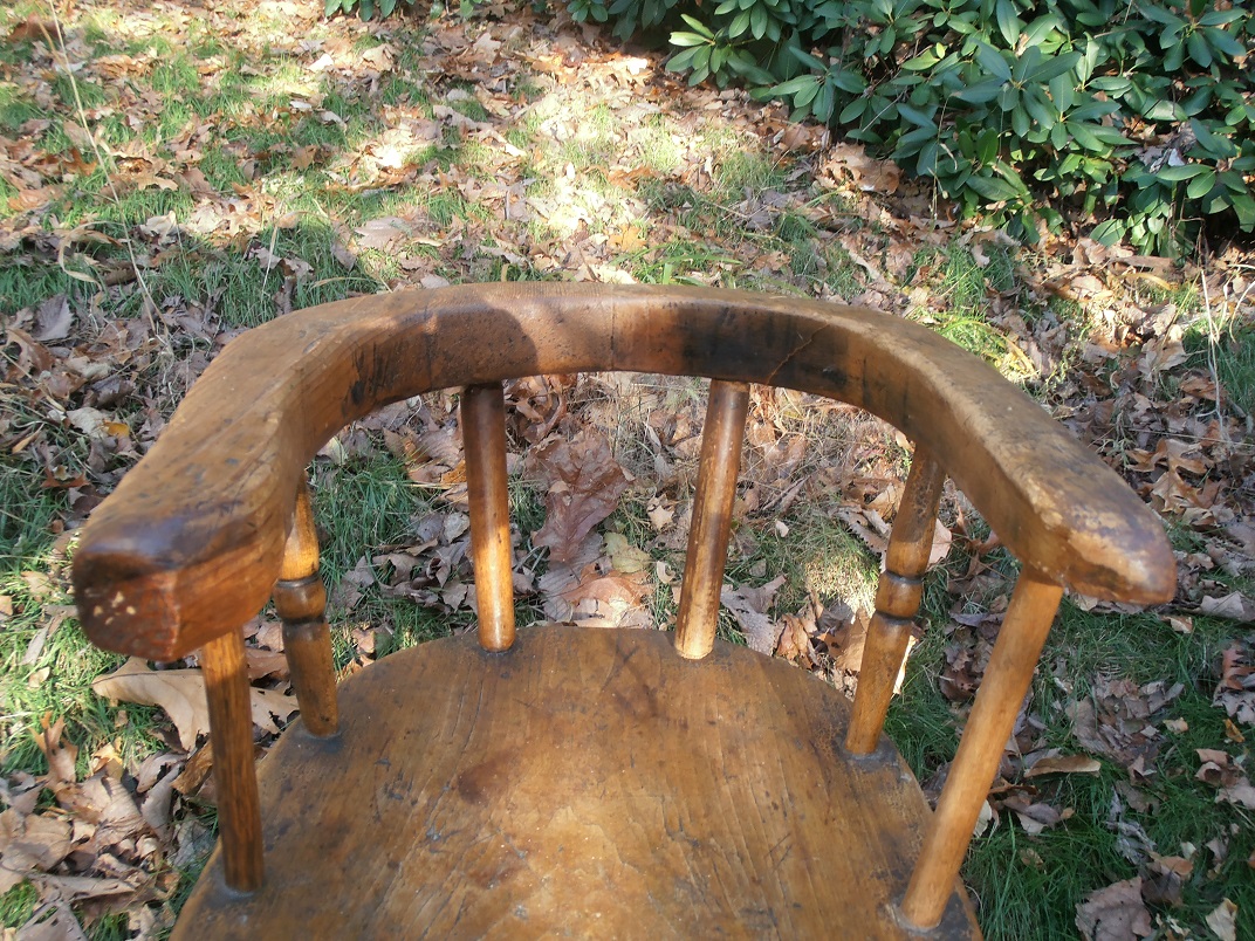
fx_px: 1196
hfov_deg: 55.4
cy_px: 470
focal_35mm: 33
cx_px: 628
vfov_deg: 42.9
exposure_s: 1/50
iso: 80
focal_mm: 5.93
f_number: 3.6
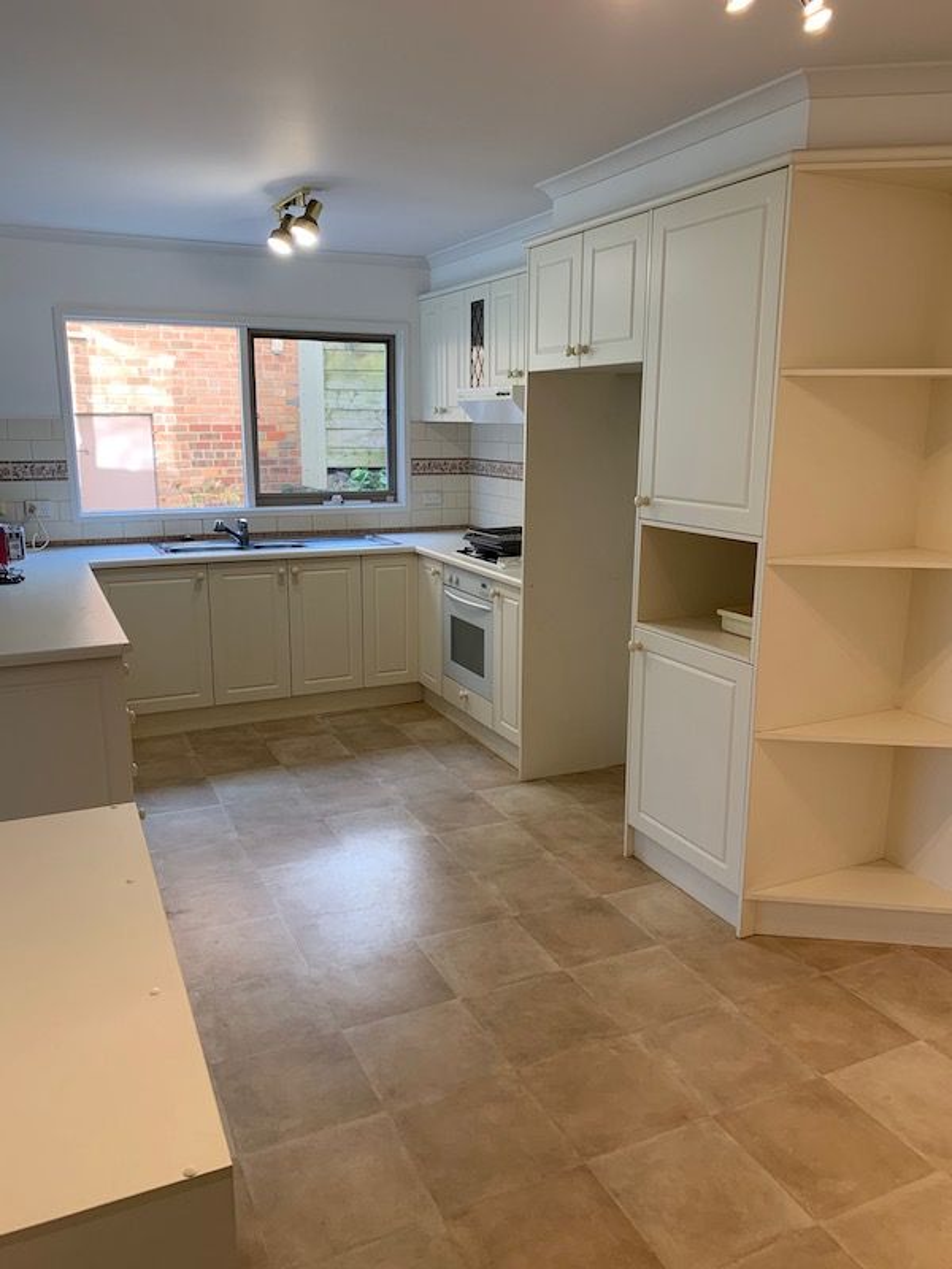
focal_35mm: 26
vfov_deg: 67.3
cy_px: 634
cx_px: 476
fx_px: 953
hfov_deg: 53.1
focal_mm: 4.25
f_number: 1.8
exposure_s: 1/50
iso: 64
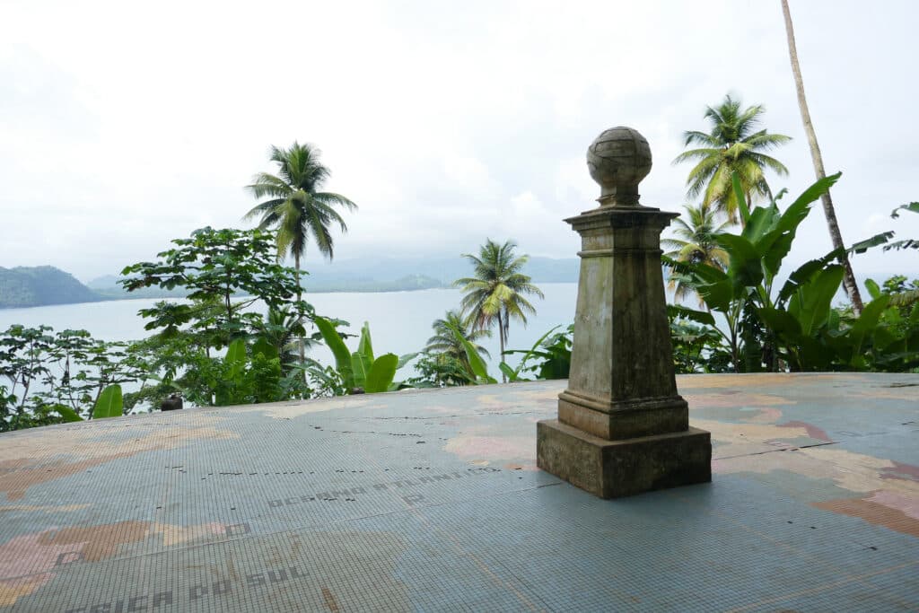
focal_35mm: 25
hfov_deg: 71.5
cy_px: 306
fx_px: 638
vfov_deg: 51.3
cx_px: 460
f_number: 2.8
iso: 125
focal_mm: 9.1
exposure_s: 1/800
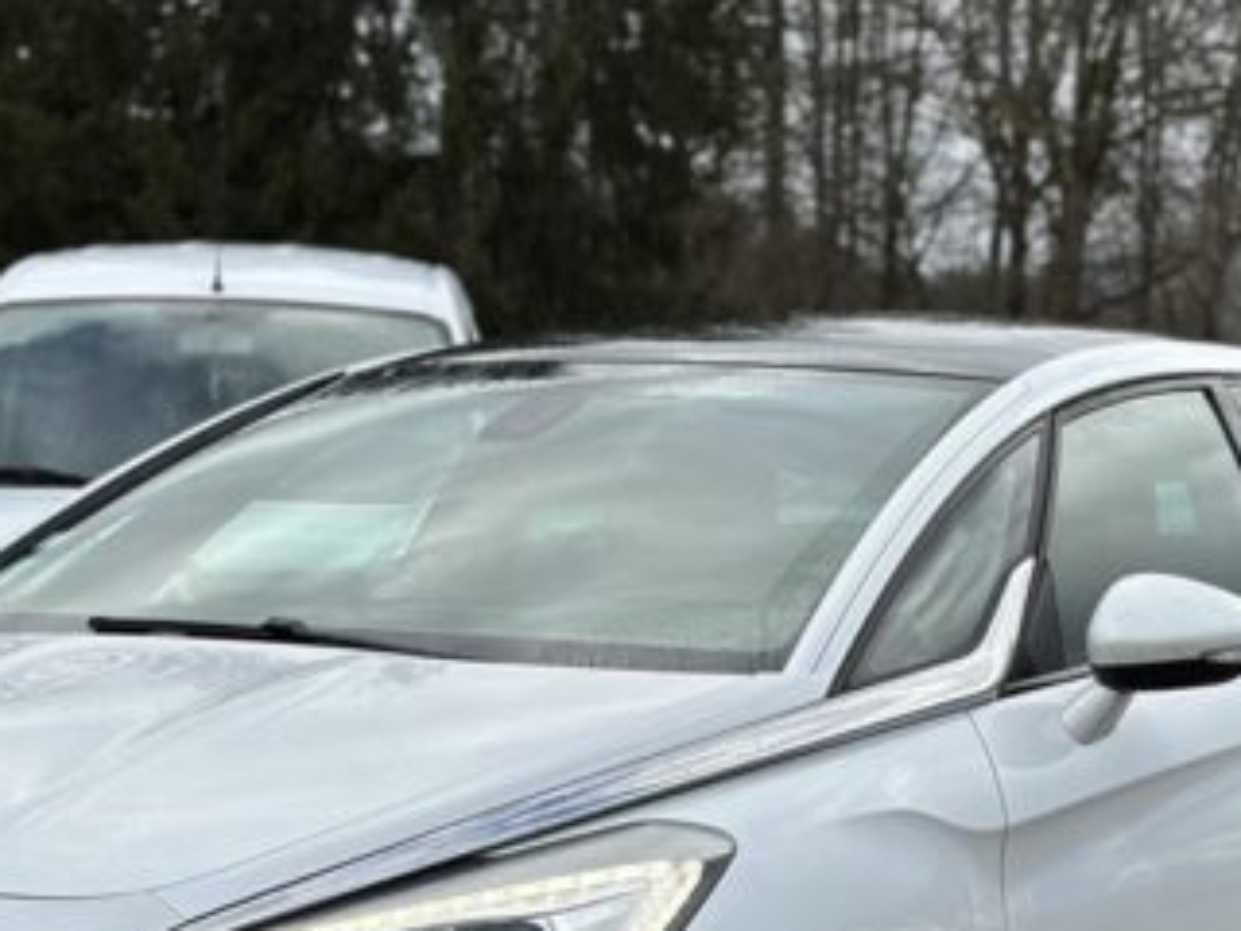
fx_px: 4302
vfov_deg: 12.3
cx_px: 597
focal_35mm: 120
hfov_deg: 16.4
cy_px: 850
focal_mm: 6.86
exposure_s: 1/2070
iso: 80
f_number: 1.78
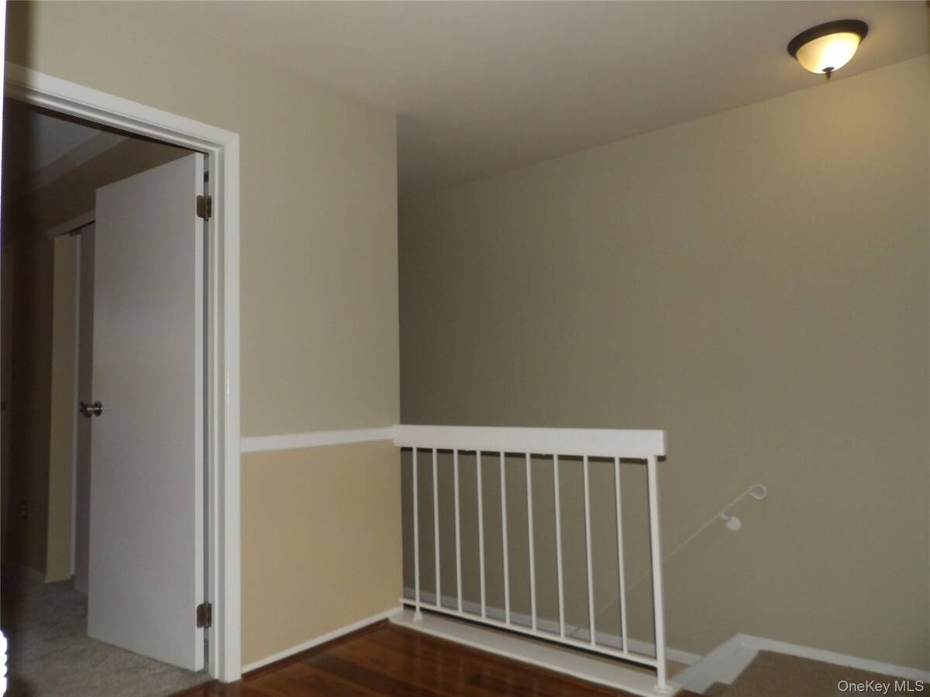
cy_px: 348
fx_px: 645
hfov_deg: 71.6
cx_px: 465
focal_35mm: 24
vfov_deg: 56.8
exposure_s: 1/250
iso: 200
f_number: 2.8
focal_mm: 4.3
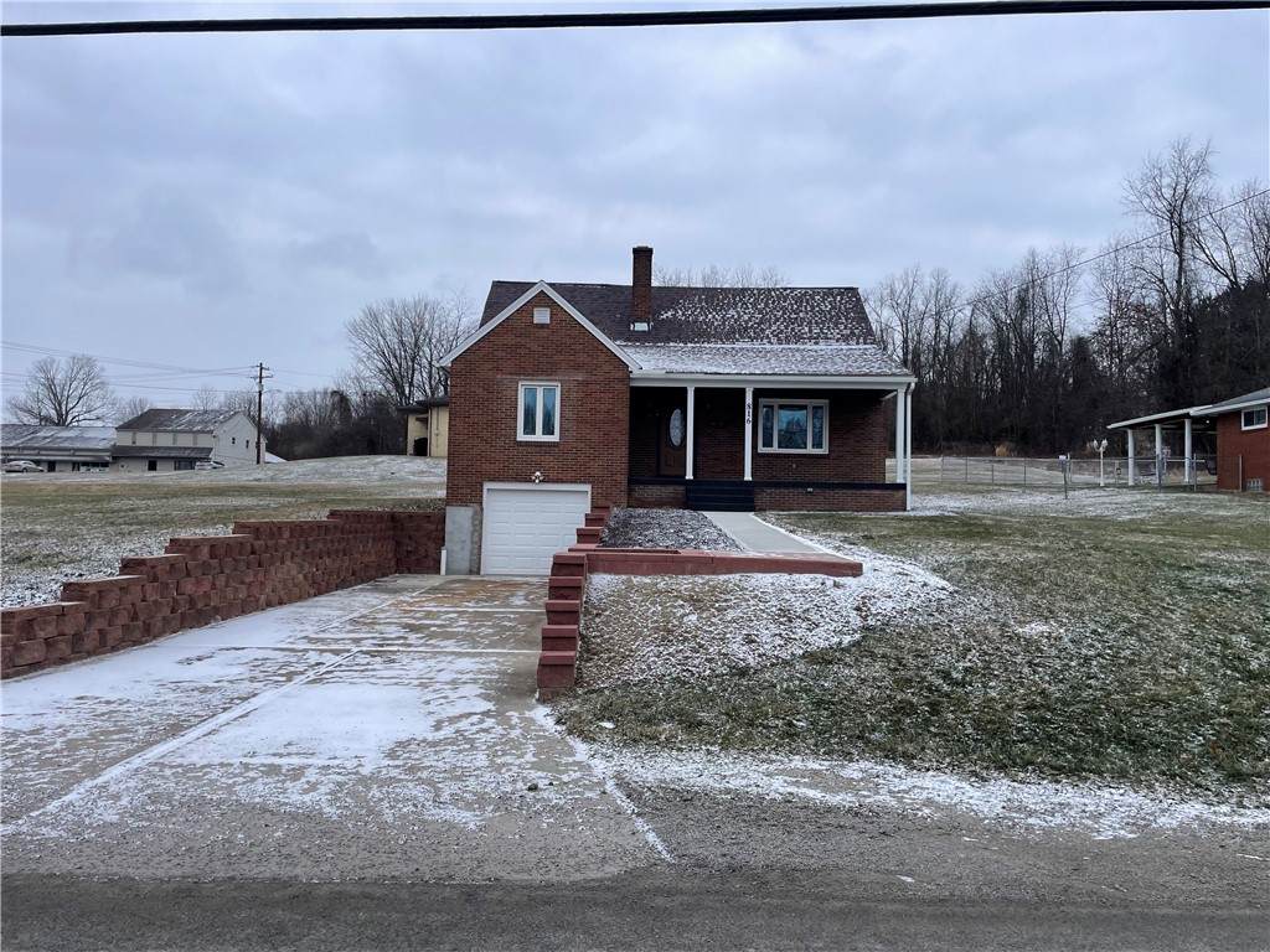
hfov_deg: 67.3
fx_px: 954
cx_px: 635
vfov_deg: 53.1
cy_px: 476
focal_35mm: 26
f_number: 1.6
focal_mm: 4.2
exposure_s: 1/1233
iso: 32
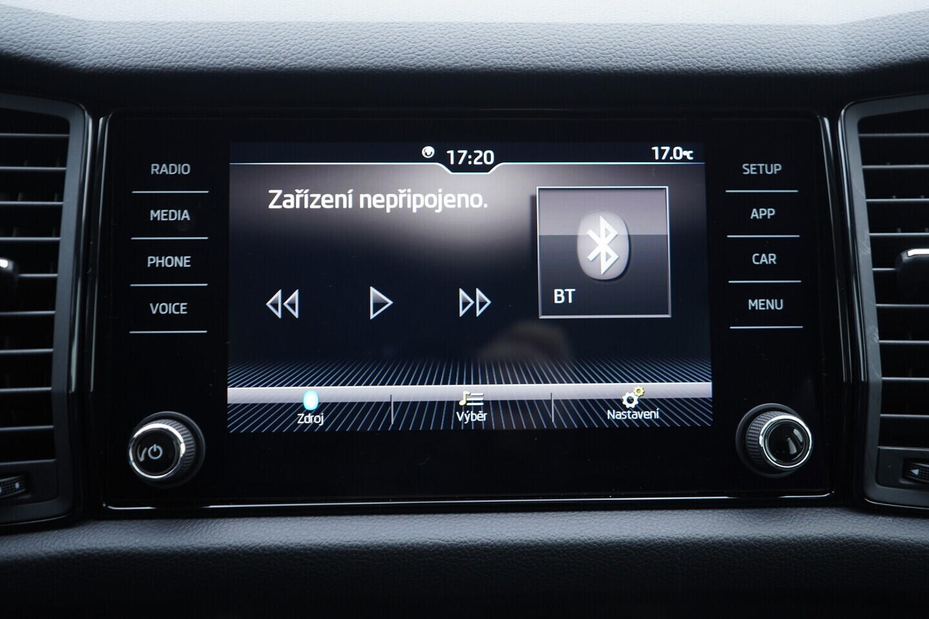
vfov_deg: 36.9
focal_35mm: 36
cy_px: 310
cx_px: 464
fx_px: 929
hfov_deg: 53.1
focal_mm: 24
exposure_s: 1/40
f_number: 2.8
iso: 320
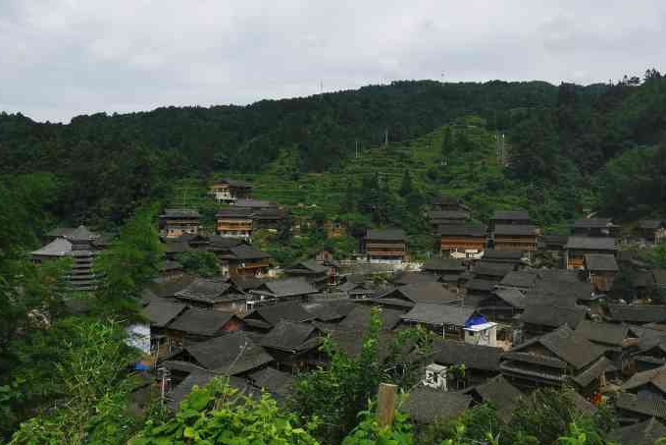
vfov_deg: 43.2
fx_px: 555
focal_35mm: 30
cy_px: 160
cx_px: 337
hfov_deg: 61.9
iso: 50
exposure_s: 1/1429
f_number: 2.2
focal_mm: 2.35
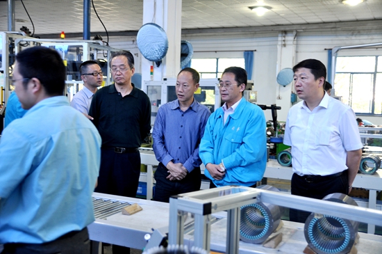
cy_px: 127
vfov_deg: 30.8
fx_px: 461
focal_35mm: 44
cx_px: 191
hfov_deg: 45.0
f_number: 2.8
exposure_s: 1/30
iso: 360
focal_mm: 29
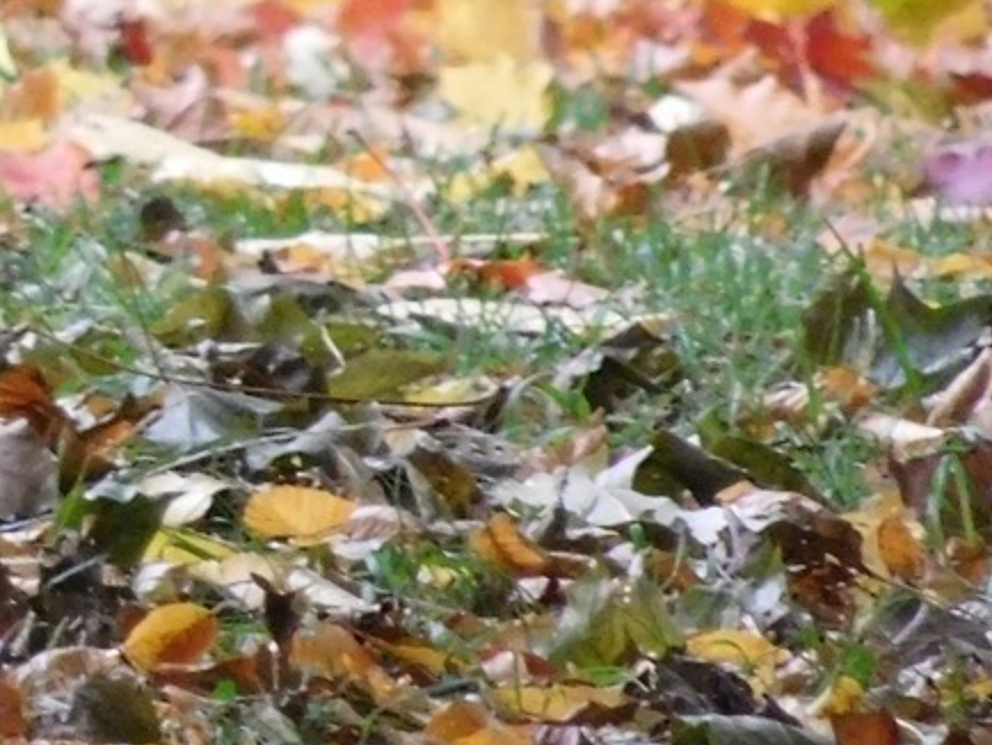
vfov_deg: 0.5
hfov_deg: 0.7
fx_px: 81317
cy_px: 265
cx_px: -558
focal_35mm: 2836
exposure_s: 1/50
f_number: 6.5
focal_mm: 152
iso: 800
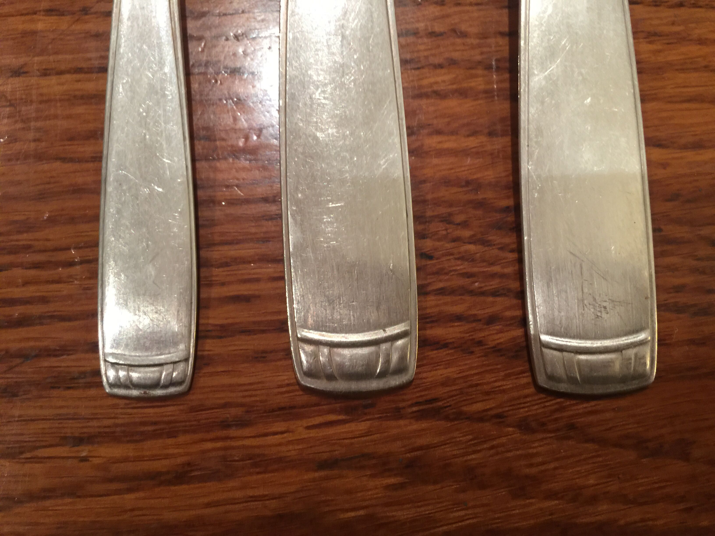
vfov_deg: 48.2
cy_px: 268
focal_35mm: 29
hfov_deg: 61.7
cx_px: 358
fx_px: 599
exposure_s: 1/10
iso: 100
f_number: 2.2
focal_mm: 4.15
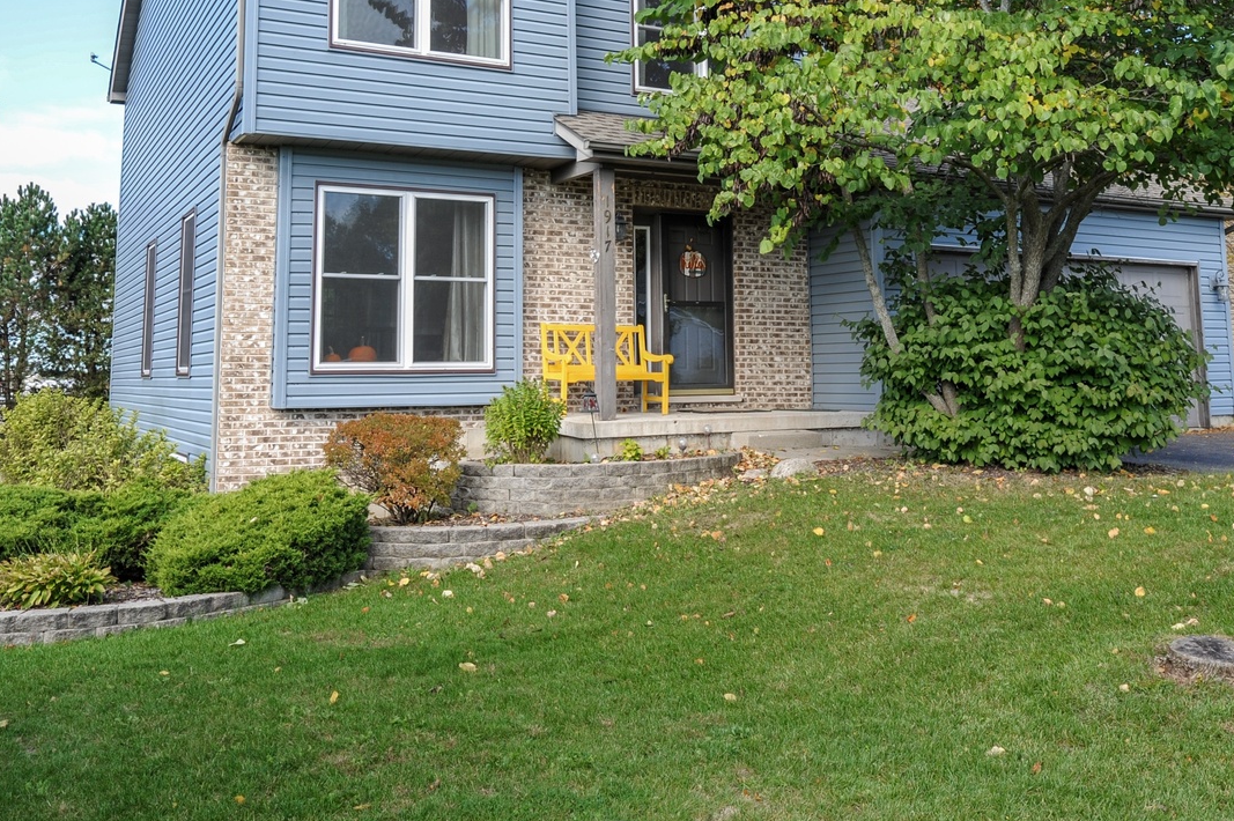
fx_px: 1199
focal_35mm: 35
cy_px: 212
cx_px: 631
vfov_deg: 37.0
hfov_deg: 54.5
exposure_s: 1/100
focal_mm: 23
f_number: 8
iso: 200
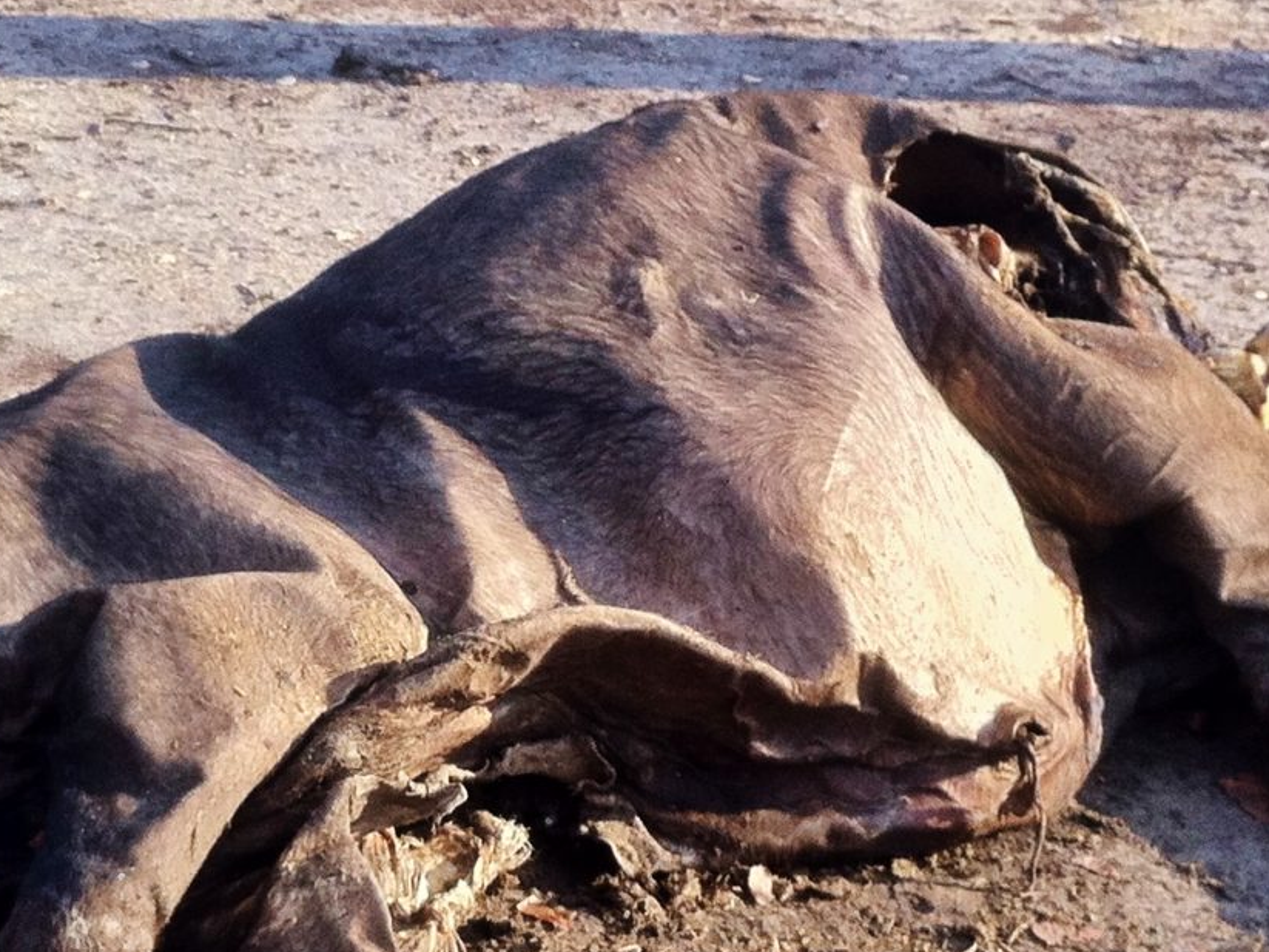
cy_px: 659
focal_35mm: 87
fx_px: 3189
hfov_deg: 22.3
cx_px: 350
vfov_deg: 16.9
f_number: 2.8
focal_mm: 3.85
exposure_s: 1/351
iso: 80
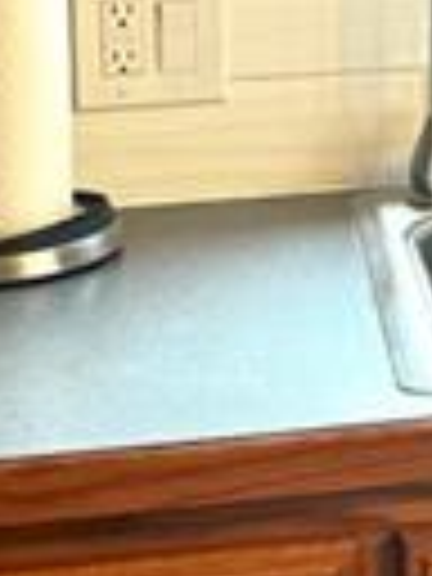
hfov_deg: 9.5
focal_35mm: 144
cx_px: 918
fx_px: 2396
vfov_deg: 13.0
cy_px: -297
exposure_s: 1/120
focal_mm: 6.76
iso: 80
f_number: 1.78
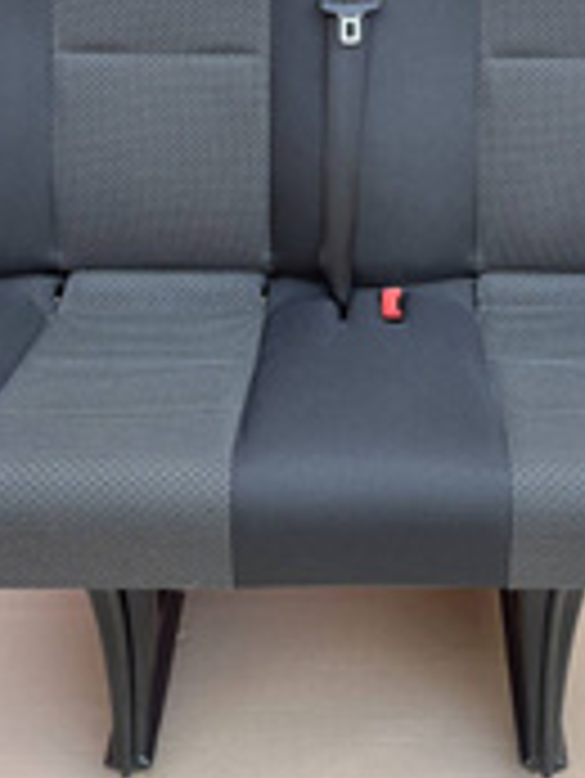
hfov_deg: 26.9
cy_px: 148
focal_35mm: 54
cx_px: 382
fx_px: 1215
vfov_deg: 34.4
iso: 80
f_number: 1.6
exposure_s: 1/121
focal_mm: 5.1
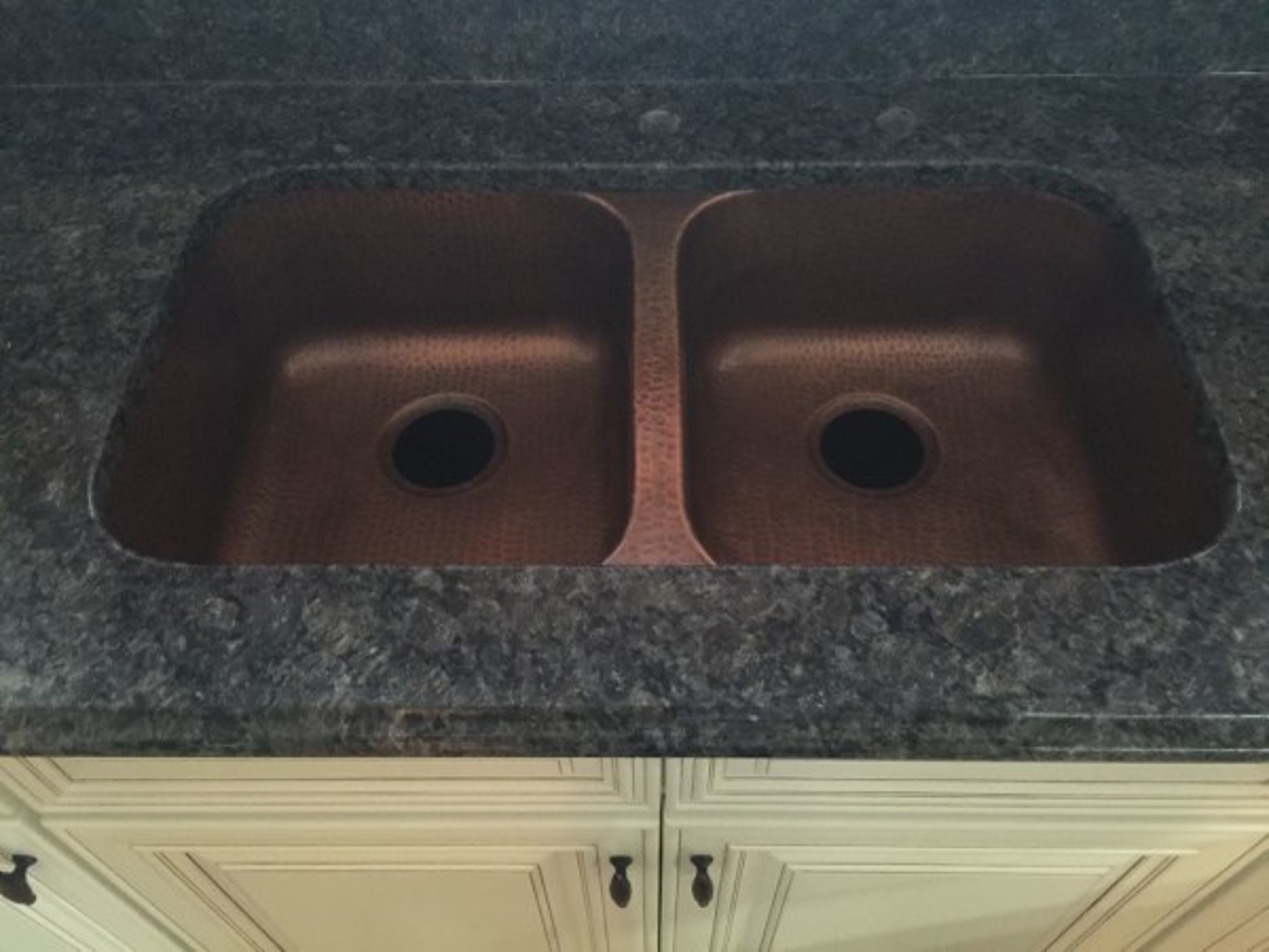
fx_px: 1063
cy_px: 476
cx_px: 634
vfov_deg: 48.2
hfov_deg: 61.7
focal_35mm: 29
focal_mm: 4.15
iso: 100
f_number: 2.2
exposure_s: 1/4
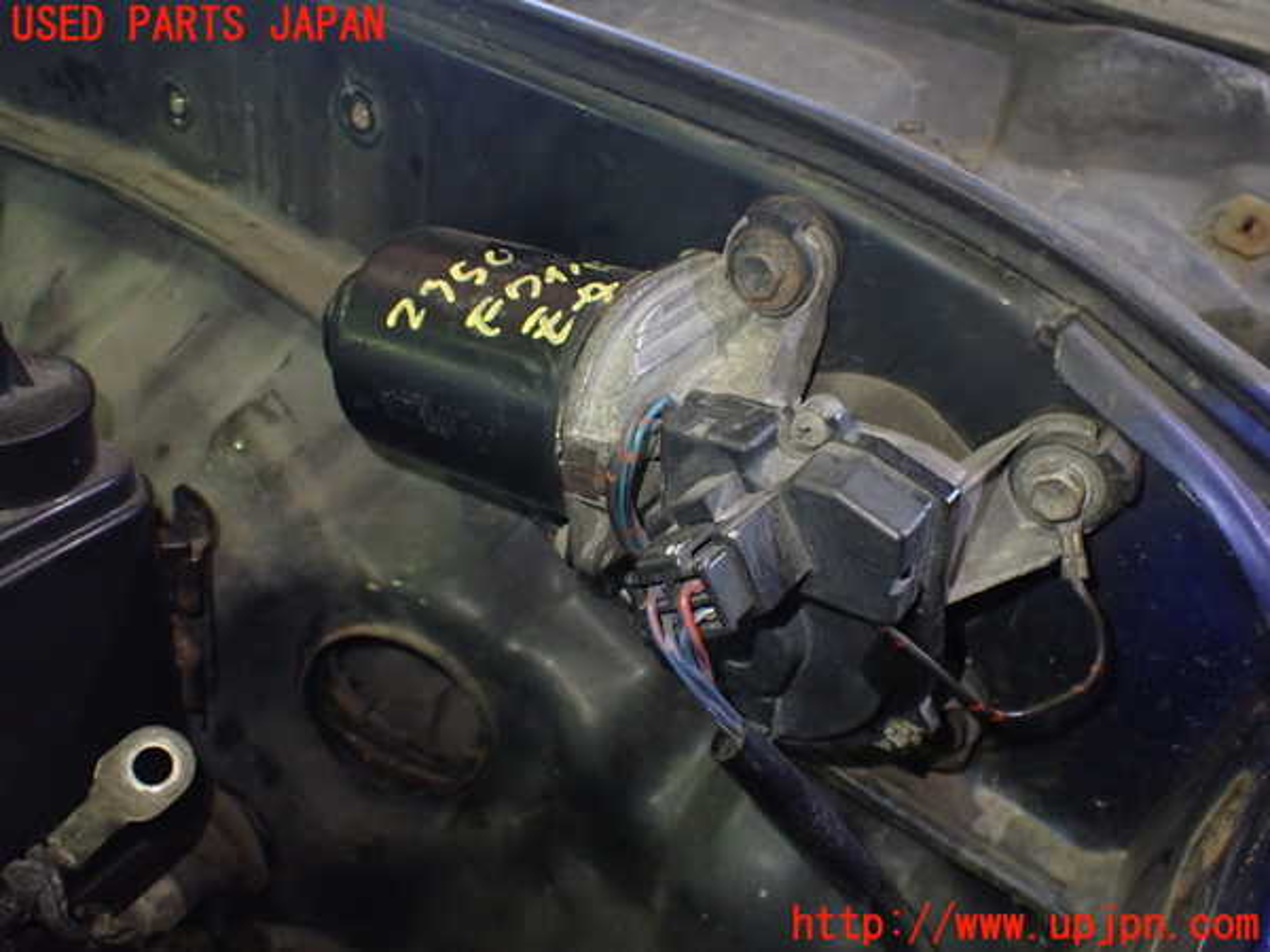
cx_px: 635
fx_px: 1101
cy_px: 476
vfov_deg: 46.8
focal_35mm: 30
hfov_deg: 60.0
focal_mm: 5.4
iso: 800
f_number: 2.3
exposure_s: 1/60
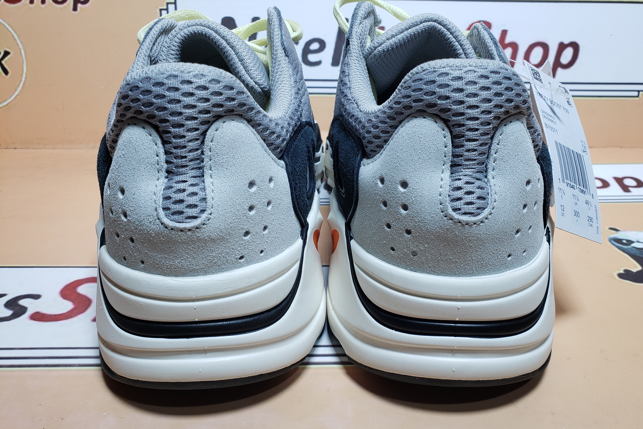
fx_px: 500
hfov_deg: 65.5
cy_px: 230
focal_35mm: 28
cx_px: 332
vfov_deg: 46.4
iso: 50
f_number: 2.4
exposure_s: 1/195
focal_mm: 4.3
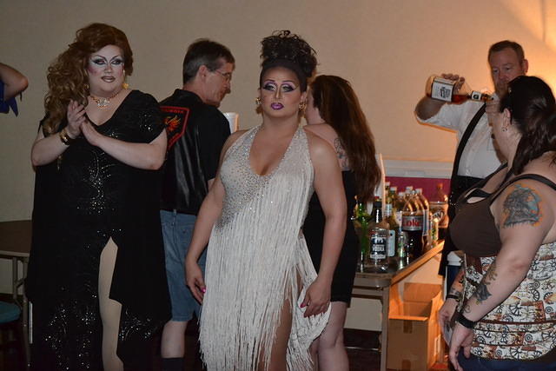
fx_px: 1274
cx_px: 278
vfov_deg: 16.6
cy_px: 186
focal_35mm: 82
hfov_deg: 24.6
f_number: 5.6
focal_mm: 55
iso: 3200
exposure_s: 1/60
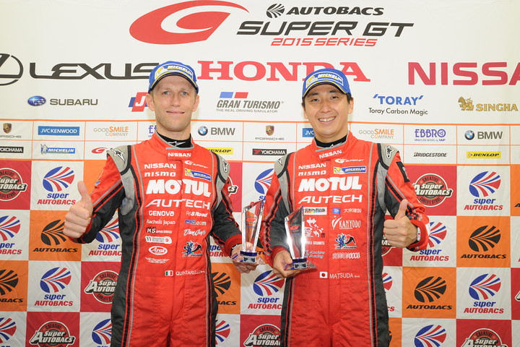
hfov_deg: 60.3
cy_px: 174
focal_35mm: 31
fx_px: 448
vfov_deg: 42.3
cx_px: 260
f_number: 8
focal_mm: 31
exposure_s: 1/60
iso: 1600
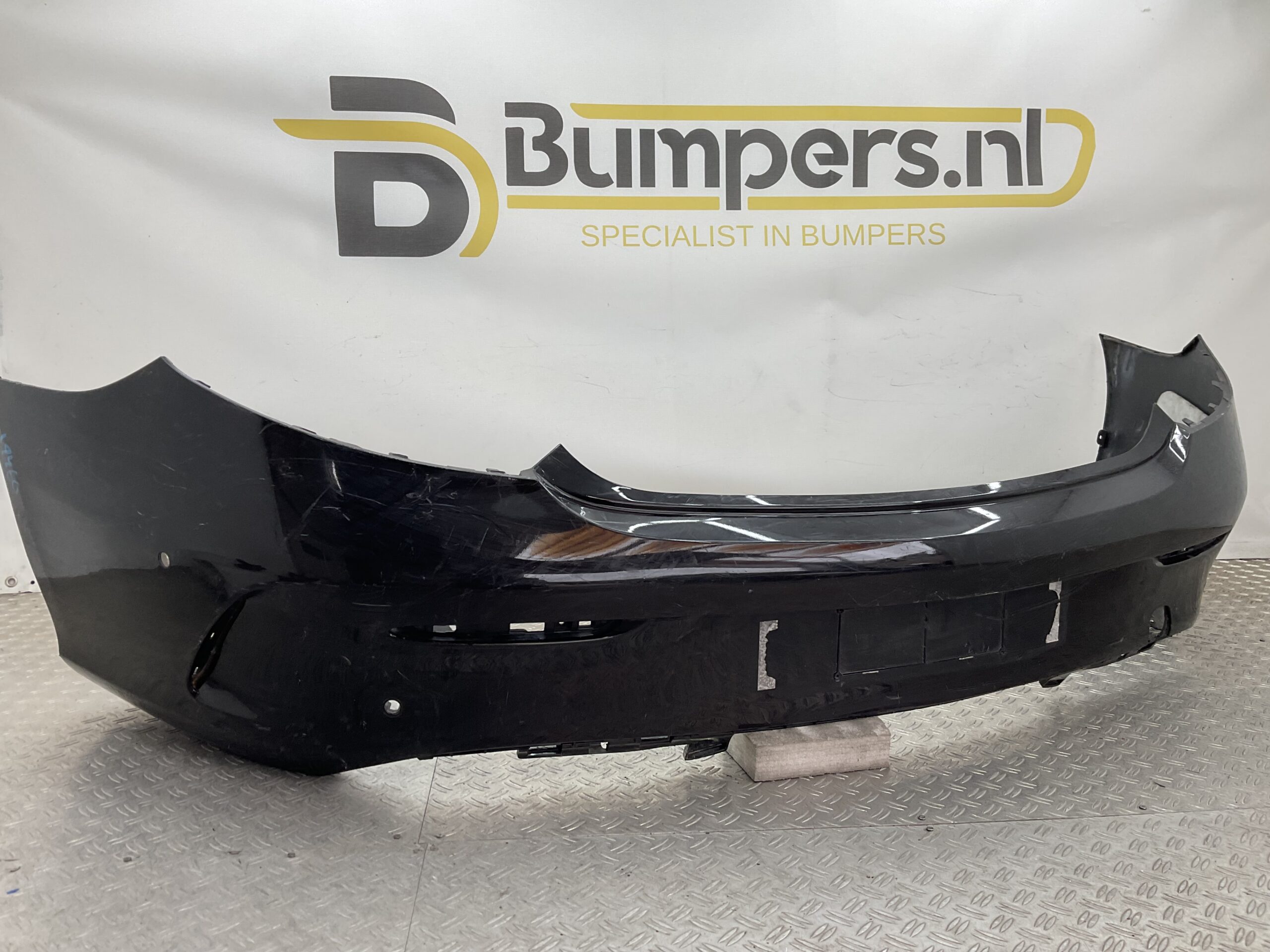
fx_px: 1064
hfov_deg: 61.7
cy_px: 476
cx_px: 635
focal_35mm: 29
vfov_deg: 48.2
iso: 25
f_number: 1.8
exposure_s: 1/120
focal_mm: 3
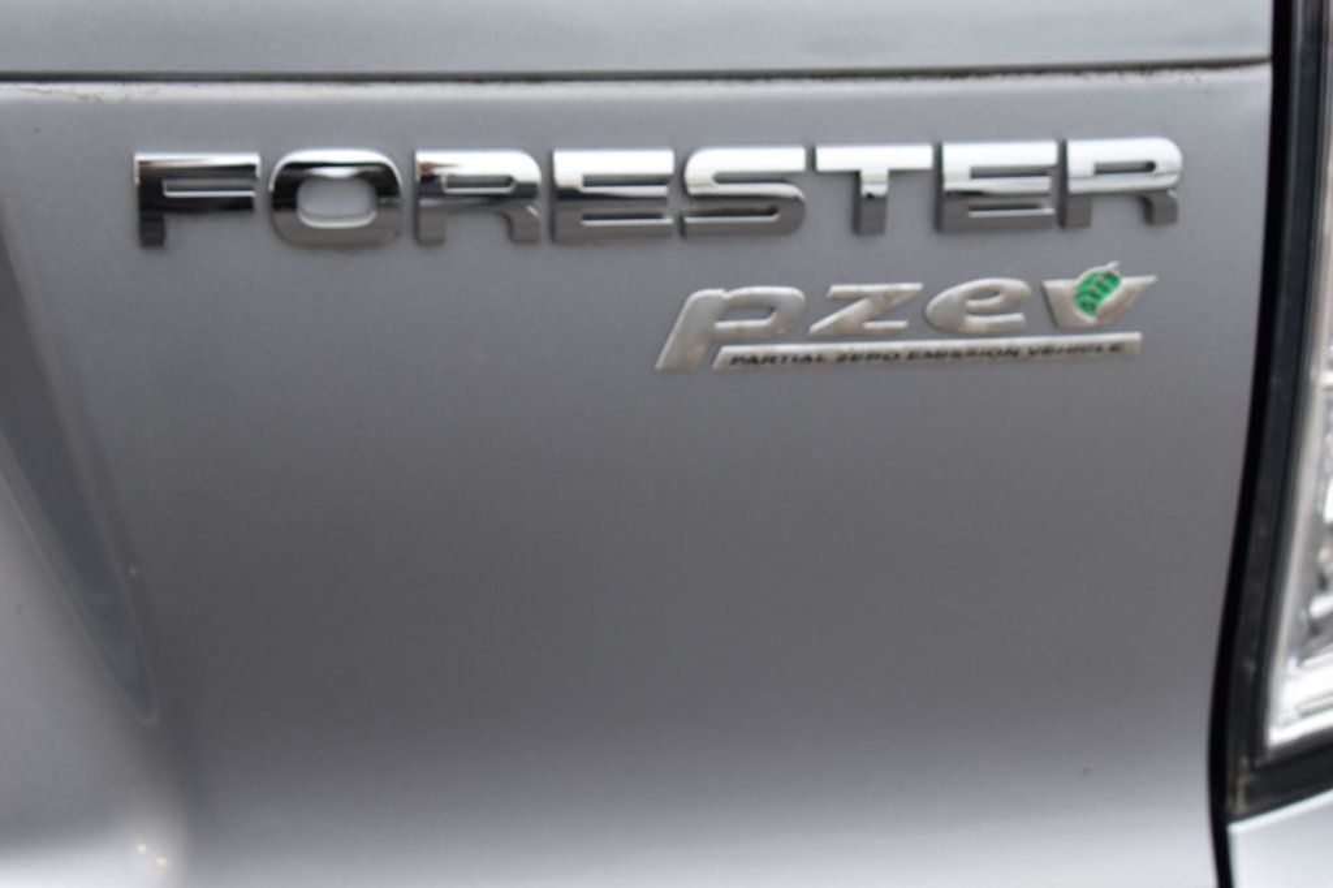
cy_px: 444
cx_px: 666
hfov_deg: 24.6
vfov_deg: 16.5
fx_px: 3054
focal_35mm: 82
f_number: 7.1
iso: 400
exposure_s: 1/30
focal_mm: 55
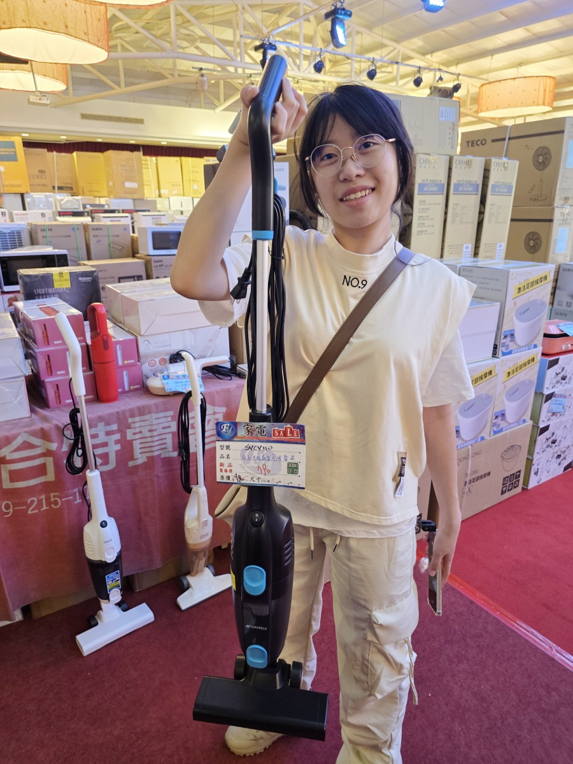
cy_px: 382
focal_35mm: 23
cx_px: 286
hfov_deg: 58.9
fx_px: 508
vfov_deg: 73.9
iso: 320
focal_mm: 6.3
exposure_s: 1/30.2
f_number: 1.7
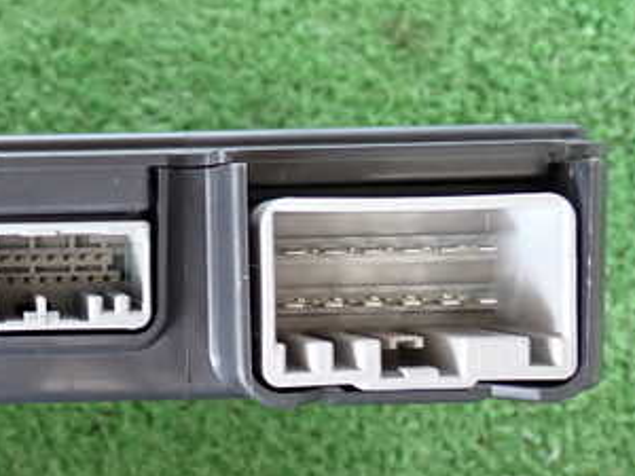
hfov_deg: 28.6
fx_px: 1174
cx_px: 15
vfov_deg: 22.9
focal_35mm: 64
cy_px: 267
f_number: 2.4
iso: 400
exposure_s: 1/30
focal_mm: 5.79
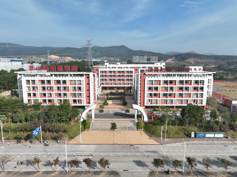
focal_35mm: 24
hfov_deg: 71.6
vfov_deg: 56.8
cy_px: 88
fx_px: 164
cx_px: 118
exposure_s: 1/1600
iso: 100
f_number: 2.8
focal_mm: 12.29
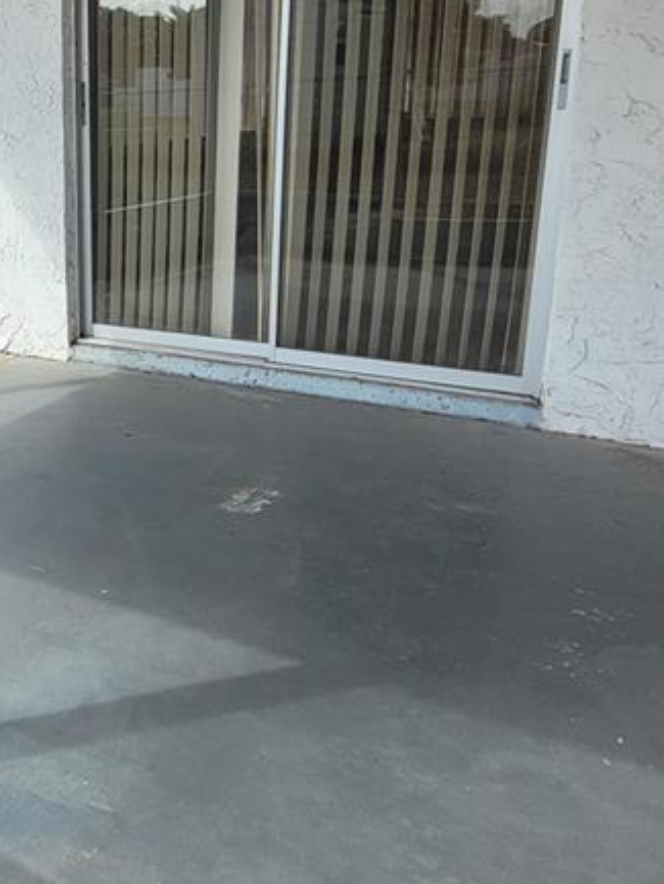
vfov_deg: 50.8
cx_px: -65
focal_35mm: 36
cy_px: 327
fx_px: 920
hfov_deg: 34.3
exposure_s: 1/572
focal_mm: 1.74
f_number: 2.2
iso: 40
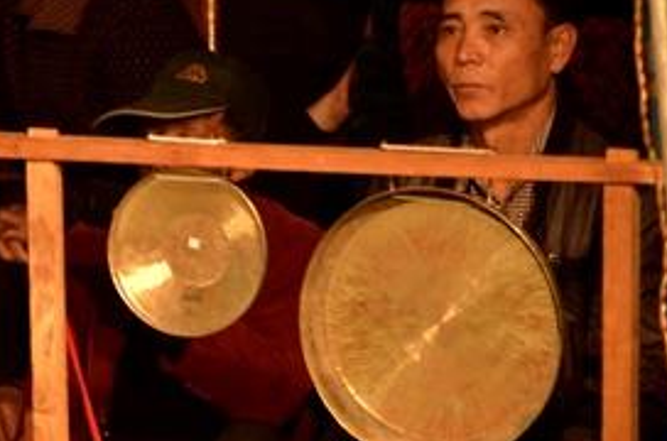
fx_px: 15157
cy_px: 304
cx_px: 81
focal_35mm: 820
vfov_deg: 1.7
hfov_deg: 2.5
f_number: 6.3
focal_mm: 270
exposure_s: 1/5
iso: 160
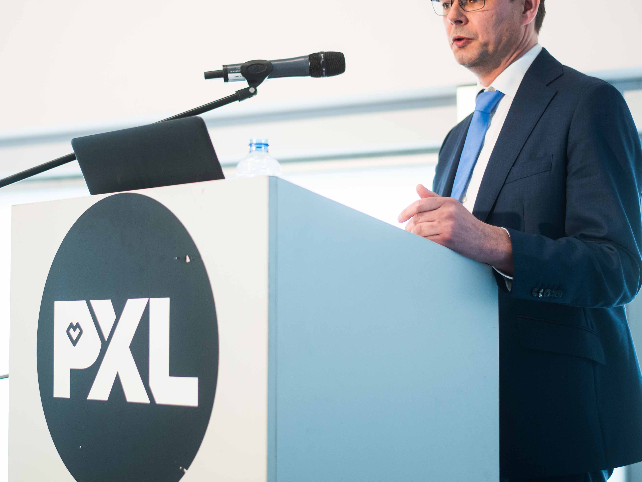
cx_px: 254
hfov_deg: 25.6
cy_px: 194
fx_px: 1409
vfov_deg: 19.4
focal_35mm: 76
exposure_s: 1/200
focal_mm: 50
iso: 500
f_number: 1.8
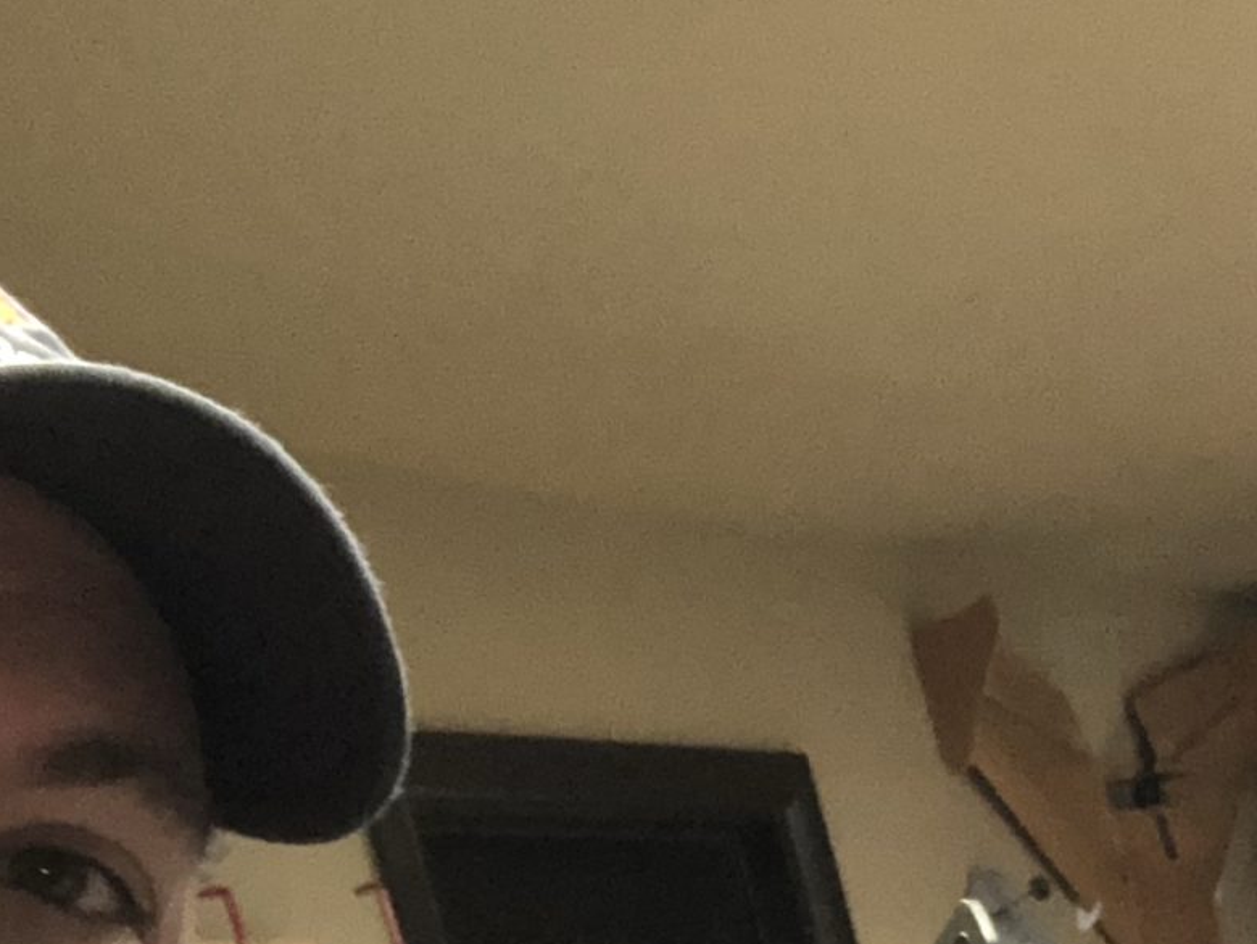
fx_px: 3815
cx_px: 1183
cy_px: 1486
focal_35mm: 105
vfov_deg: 13.2
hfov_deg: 18.3
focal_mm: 2.87
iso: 250
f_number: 2.2
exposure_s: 1/60
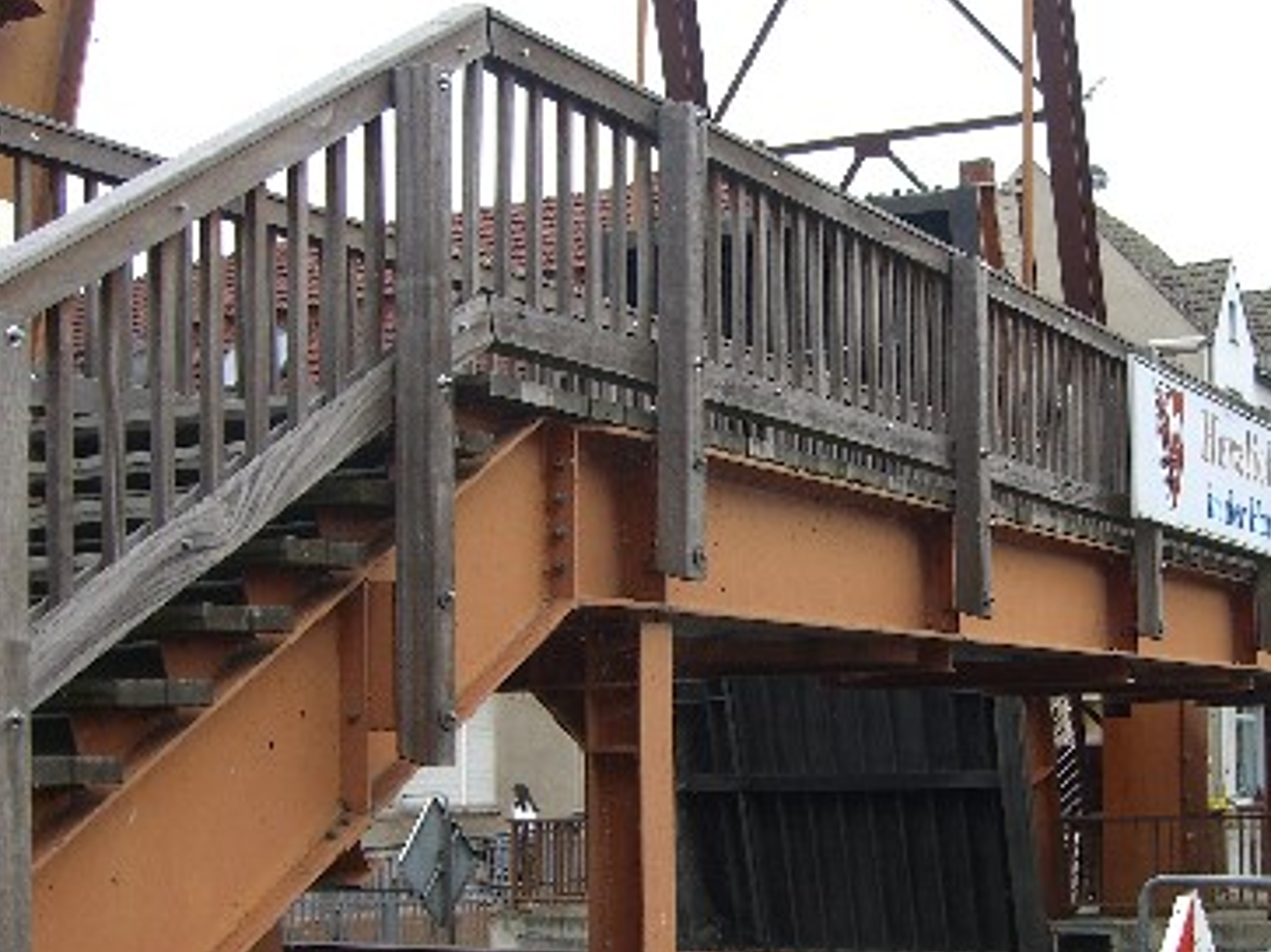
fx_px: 2239
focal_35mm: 61
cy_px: 698
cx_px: 849
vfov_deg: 23.8
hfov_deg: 31.4
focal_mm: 7.9
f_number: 2.8
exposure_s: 1/200
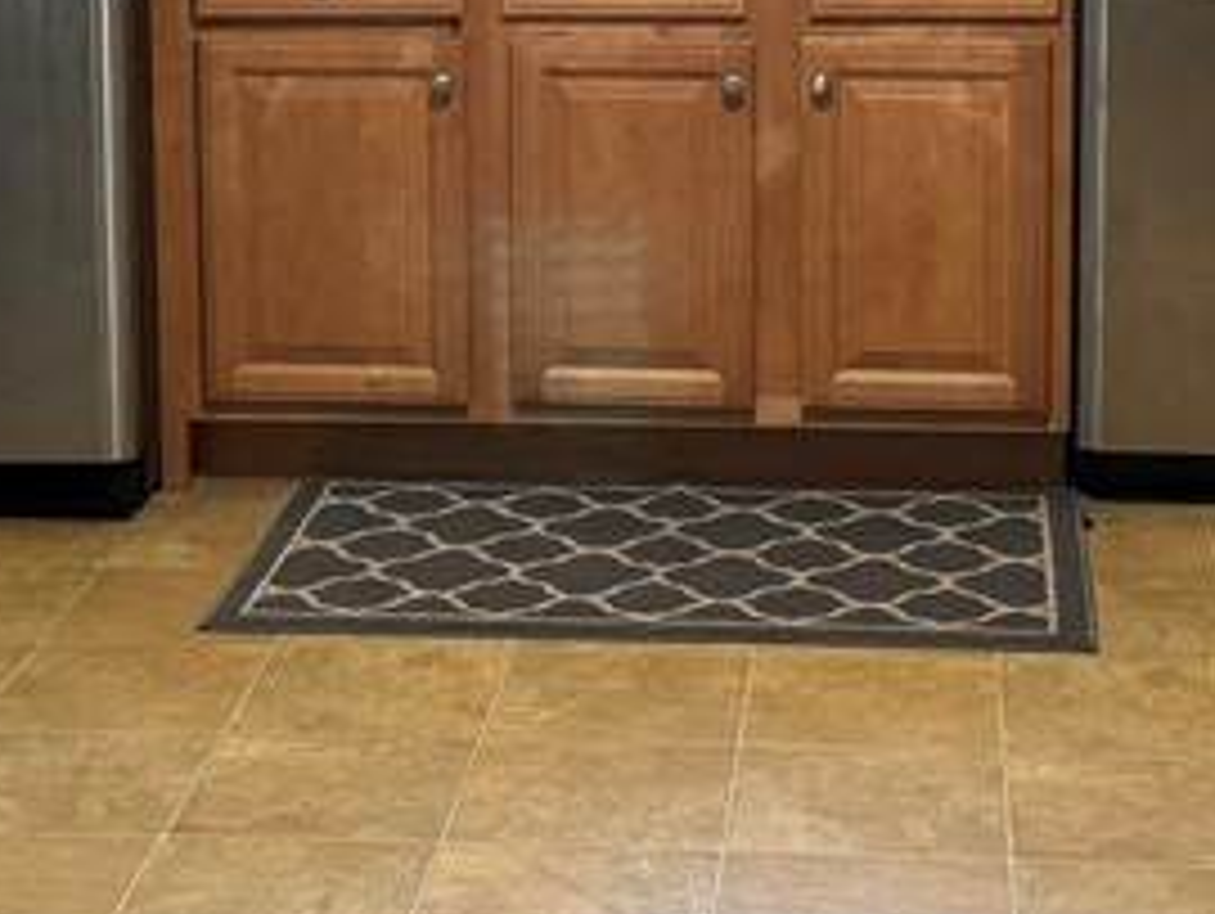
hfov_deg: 21.5
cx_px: 648
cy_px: -27
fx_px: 3197
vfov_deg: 15.9
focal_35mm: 91
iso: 320
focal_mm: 6.76
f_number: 1.78
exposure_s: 1/60
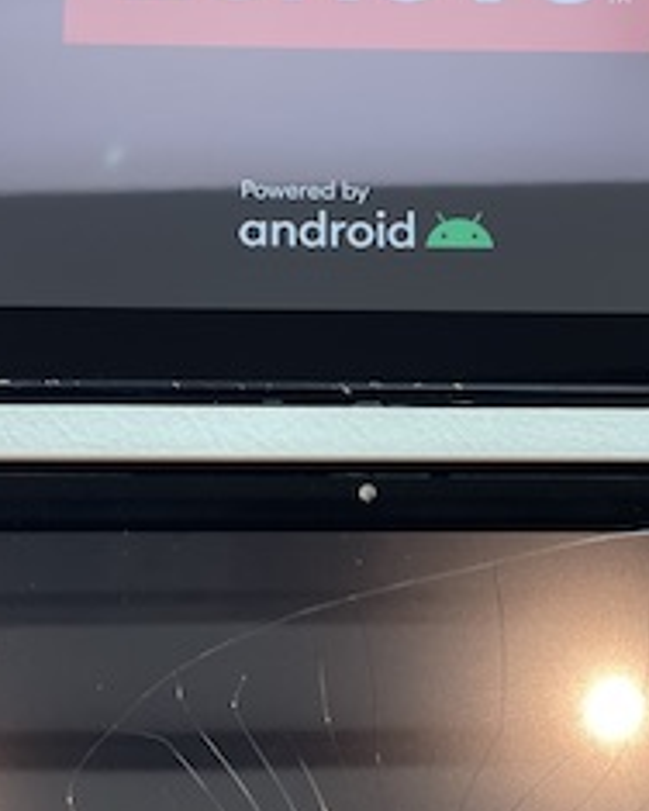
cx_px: 373
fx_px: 1729
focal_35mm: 72
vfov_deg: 26.4
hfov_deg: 21.2
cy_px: 437
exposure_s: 1/120
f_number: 1.6
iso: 100
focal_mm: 4.2
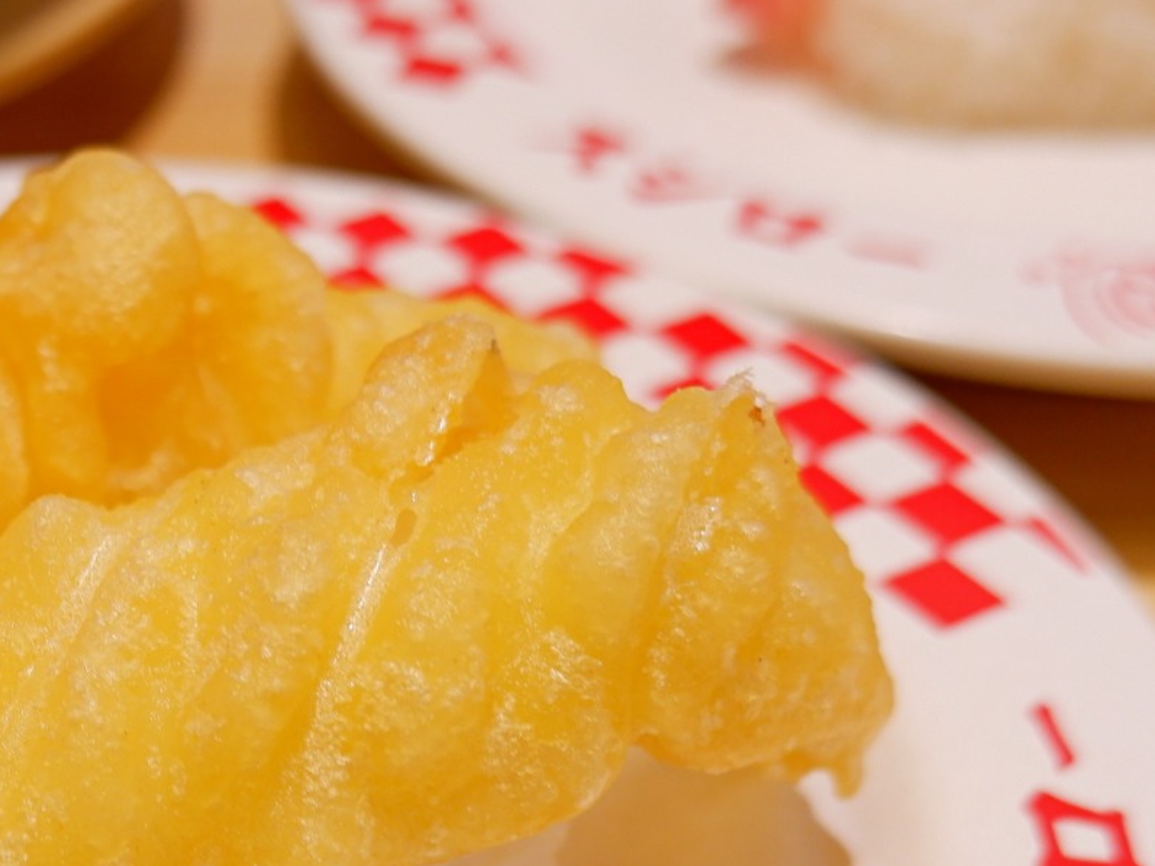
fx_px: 2369
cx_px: 29
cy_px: 686
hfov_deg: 26.1
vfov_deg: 20.5
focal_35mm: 71
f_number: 3.5
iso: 200
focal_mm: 15
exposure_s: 1/70
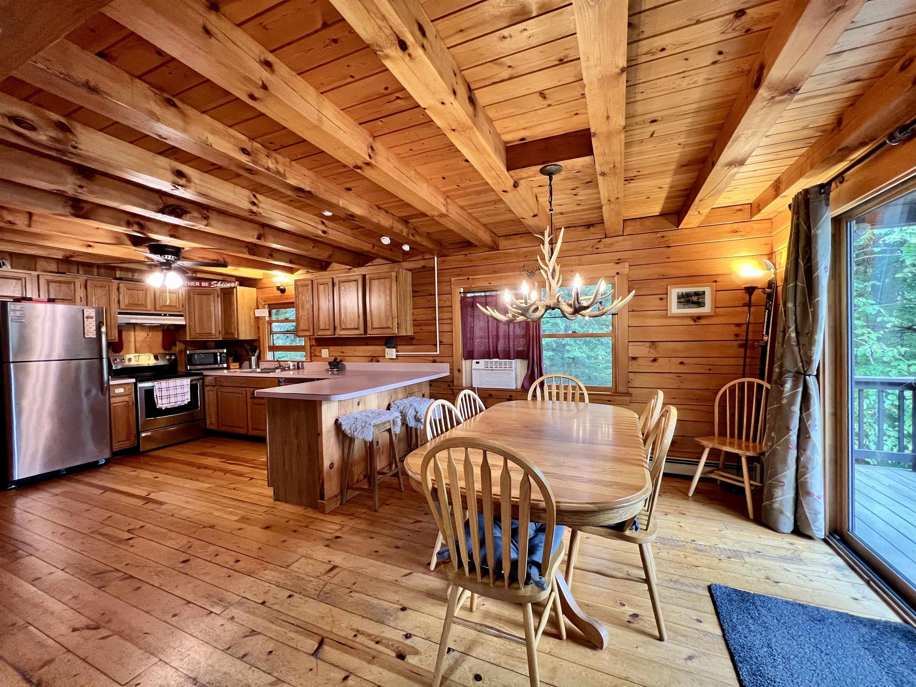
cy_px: 344
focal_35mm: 13
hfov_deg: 106.2
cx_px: 458
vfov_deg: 89.9
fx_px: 344
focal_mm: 1.57
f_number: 1.8
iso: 320
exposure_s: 1/60
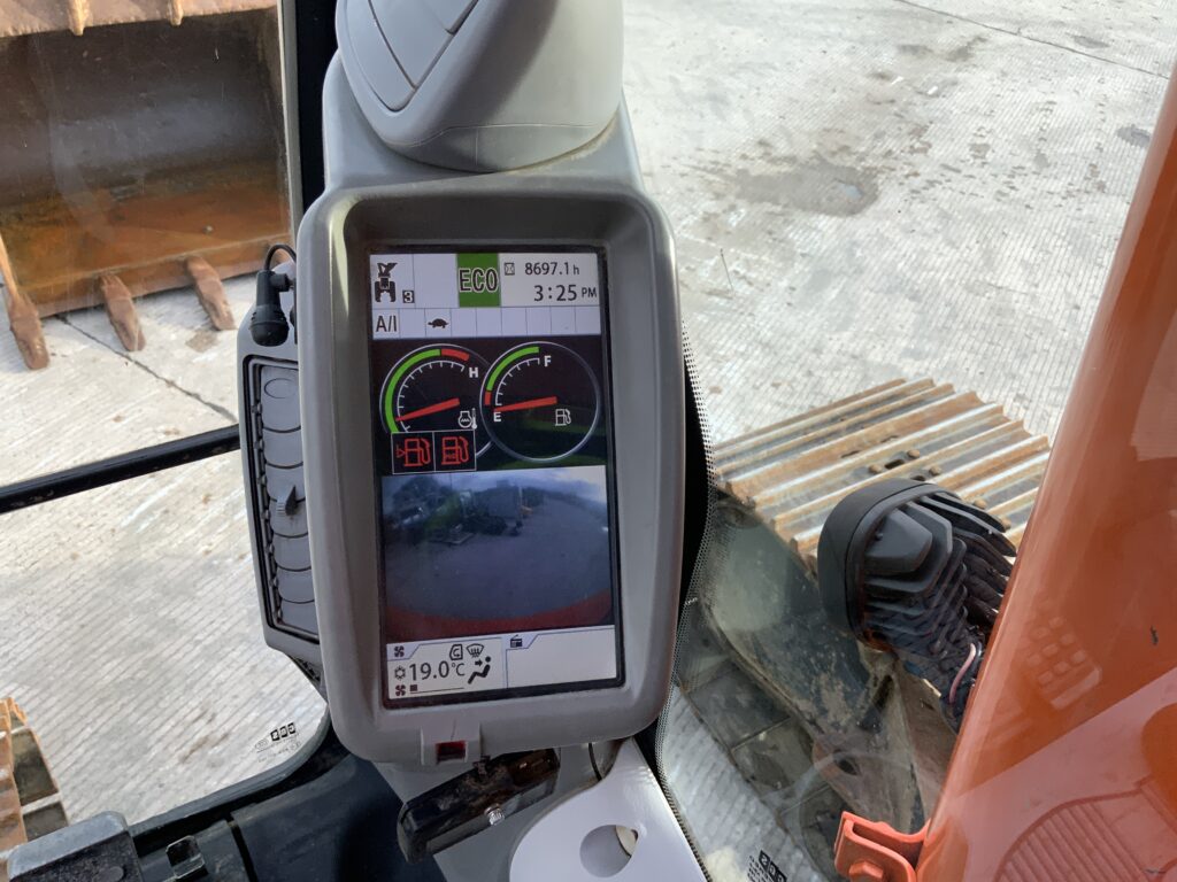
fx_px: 986
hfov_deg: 61.7
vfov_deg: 48.2
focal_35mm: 29
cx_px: 588
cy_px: 441
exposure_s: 1/307
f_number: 1.8
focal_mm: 3
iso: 32
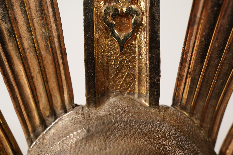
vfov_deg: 29.9
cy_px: 78
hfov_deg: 43.6
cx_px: 116
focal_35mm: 45
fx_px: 291
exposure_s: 1/125
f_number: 14
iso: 320
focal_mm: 30
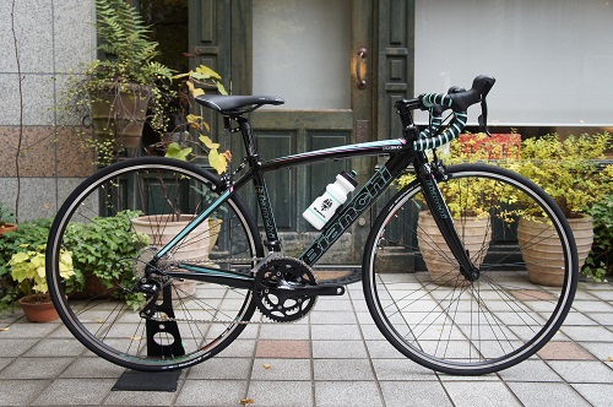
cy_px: 204
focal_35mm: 36
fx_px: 612
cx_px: 306
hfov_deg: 53.2
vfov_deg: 36.8
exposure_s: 1/160
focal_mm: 24
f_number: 4
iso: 250
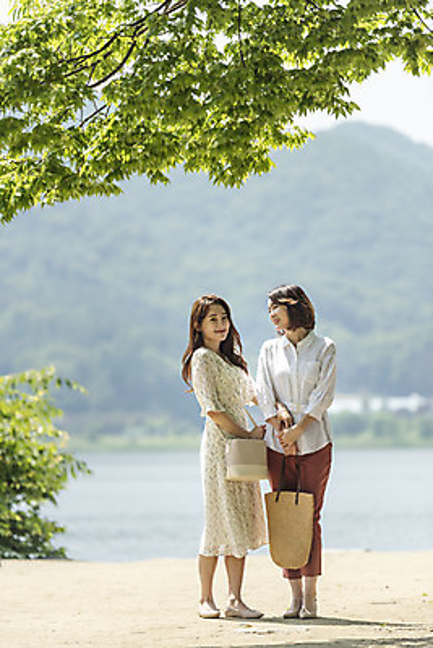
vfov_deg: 12.8
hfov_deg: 8.6
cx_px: 216
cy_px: 324
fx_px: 2884
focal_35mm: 160
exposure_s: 1/2000
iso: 100
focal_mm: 160
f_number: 2.8
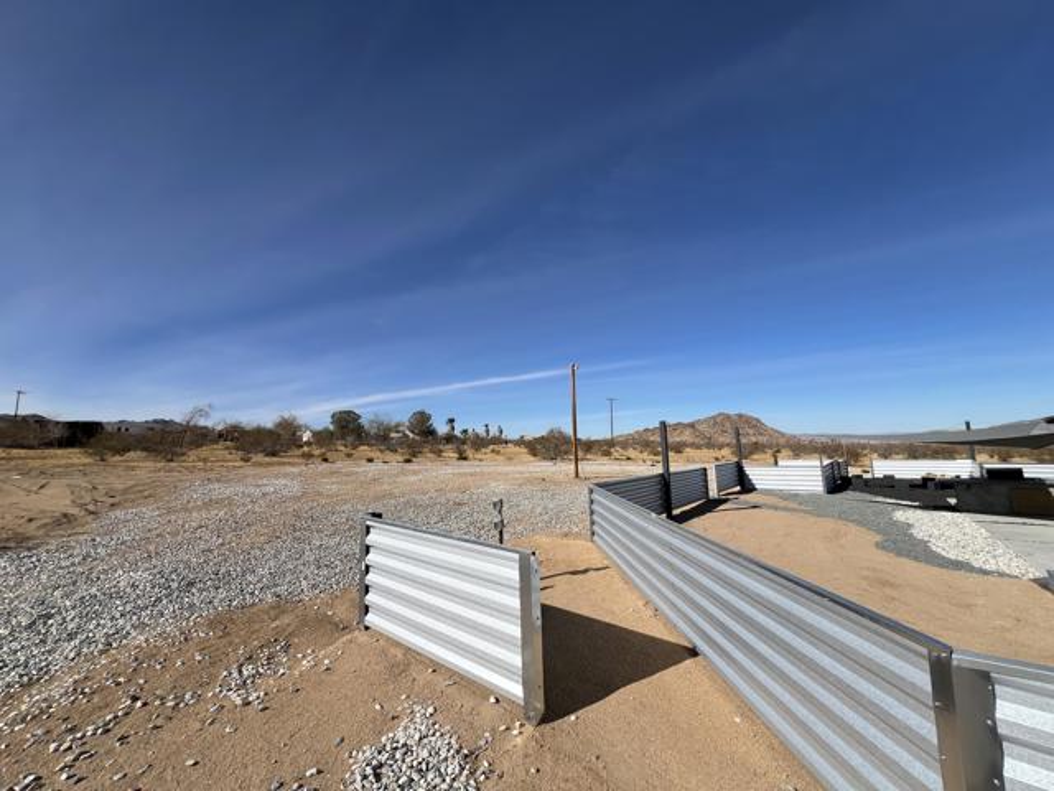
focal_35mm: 13
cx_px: 527
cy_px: 396
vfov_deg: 89.9
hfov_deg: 106.2
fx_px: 396
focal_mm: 1.57
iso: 32
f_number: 1.8
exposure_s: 1/3311
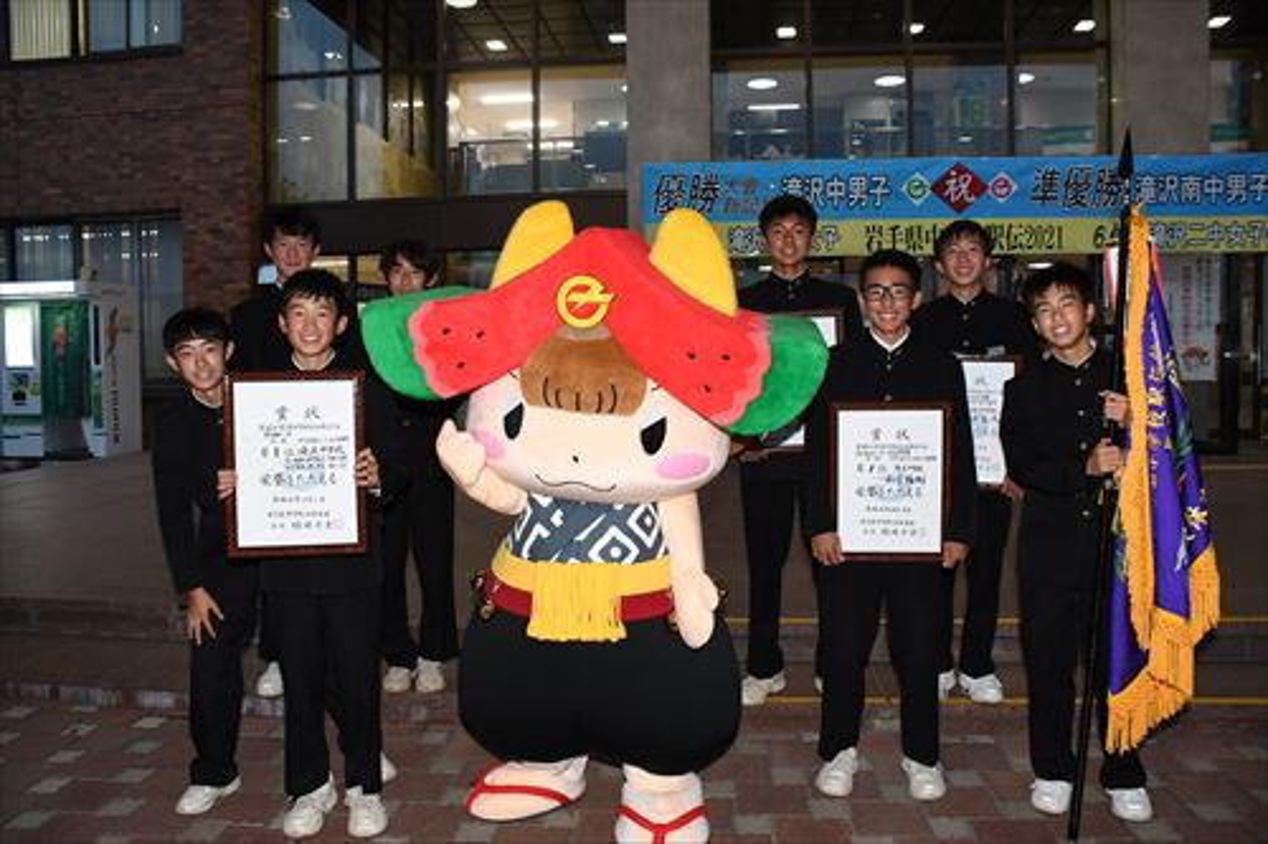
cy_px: 422
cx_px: 634
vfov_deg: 47.9
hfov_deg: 67.4
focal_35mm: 27
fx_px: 951
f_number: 5
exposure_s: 1/125
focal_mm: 18
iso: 1250
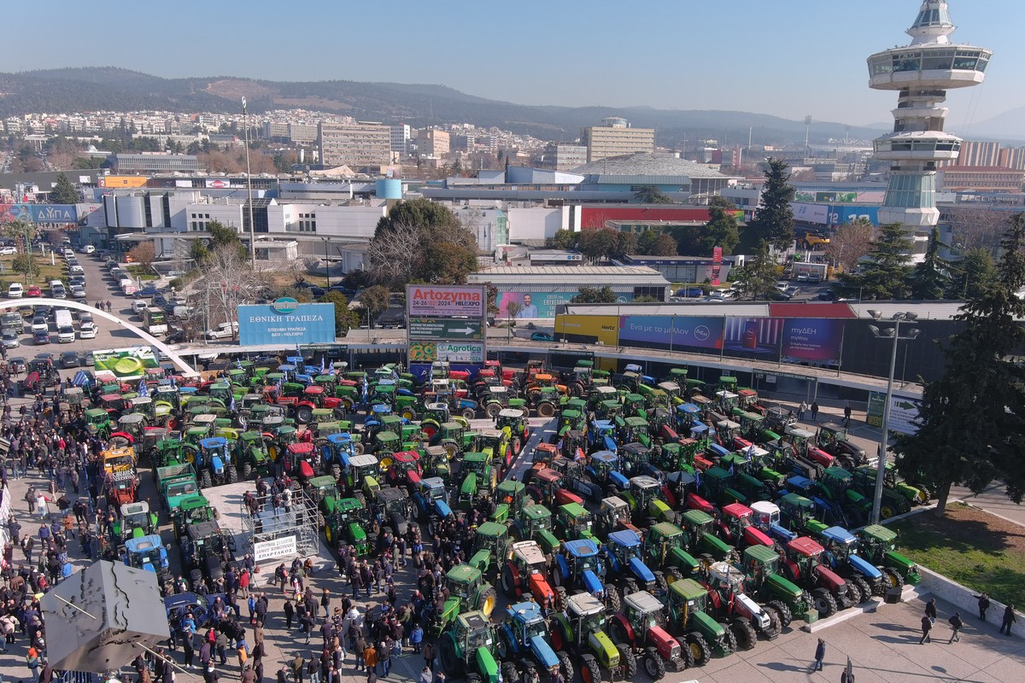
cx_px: 512
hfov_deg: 63.7
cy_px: 342
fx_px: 826
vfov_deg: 45.0
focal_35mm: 29
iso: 100
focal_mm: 10.57
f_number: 6.3
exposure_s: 1/308
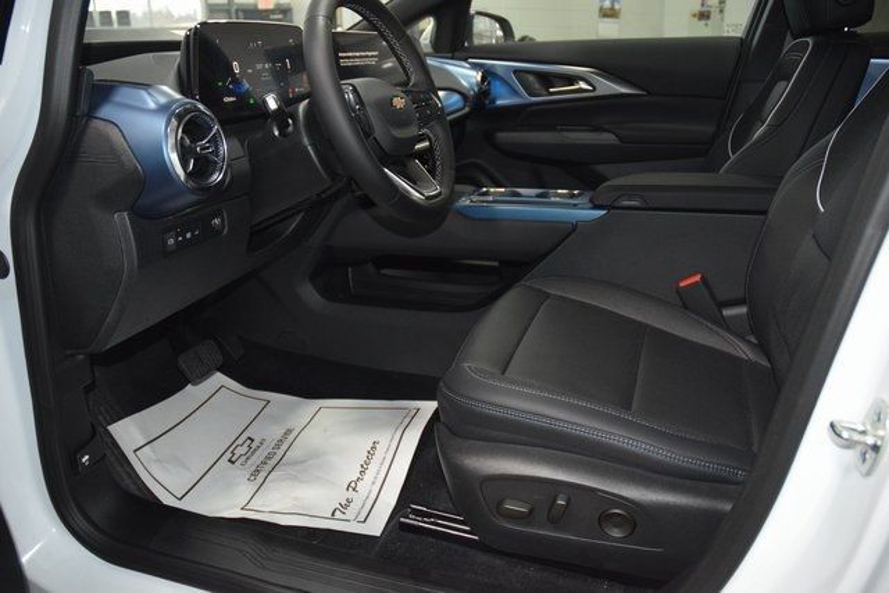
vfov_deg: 48.0
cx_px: 444
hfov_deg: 67.4
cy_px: 296
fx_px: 667
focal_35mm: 27
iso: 2200
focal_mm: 18
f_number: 3.5
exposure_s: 1/125
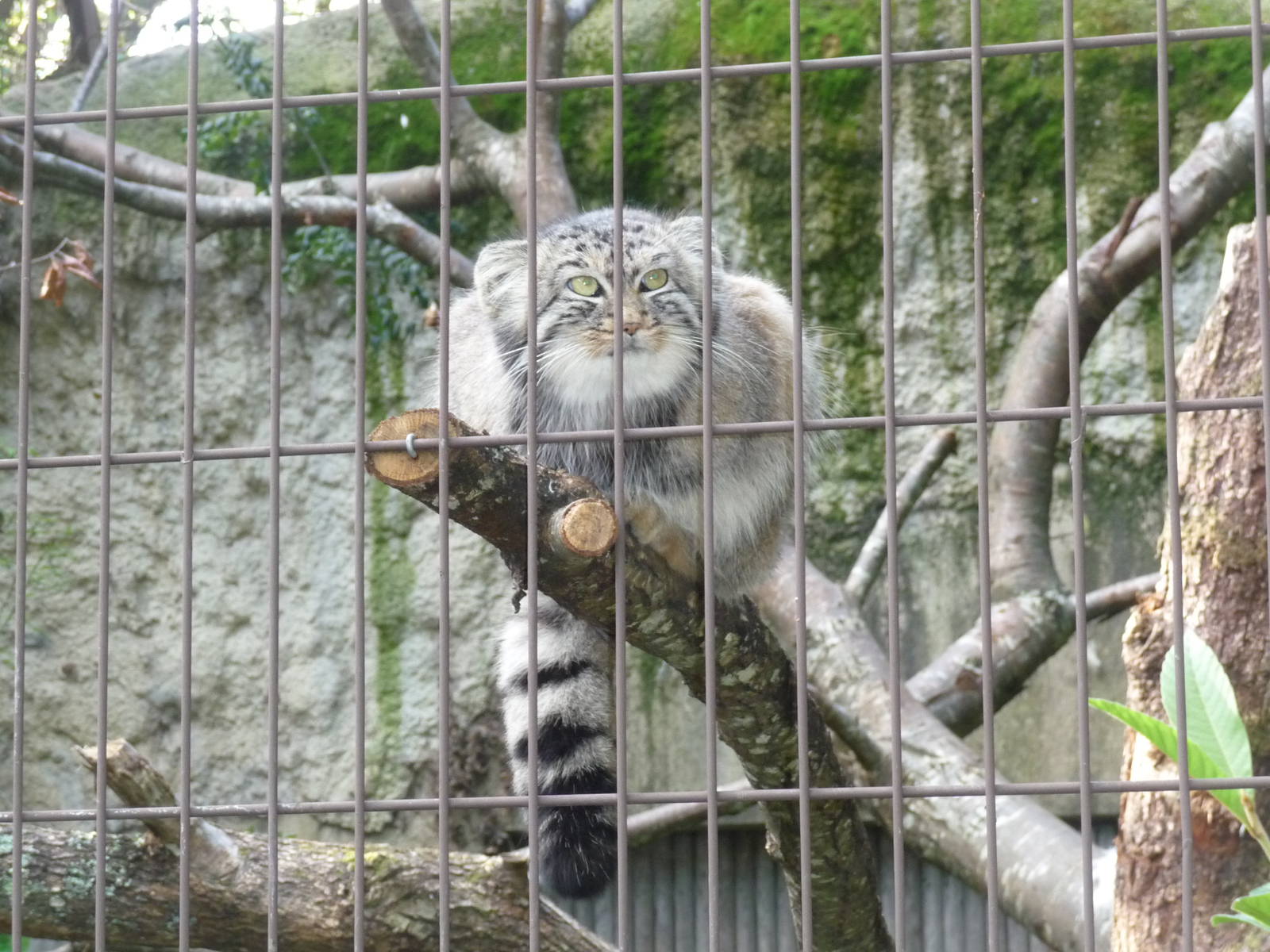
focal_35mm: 112
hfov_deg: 17.6
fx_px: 4109
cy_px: 476
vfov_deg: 13.2
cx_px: 635
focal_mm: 19.1
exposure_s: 1/40
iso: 320
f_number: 4.7
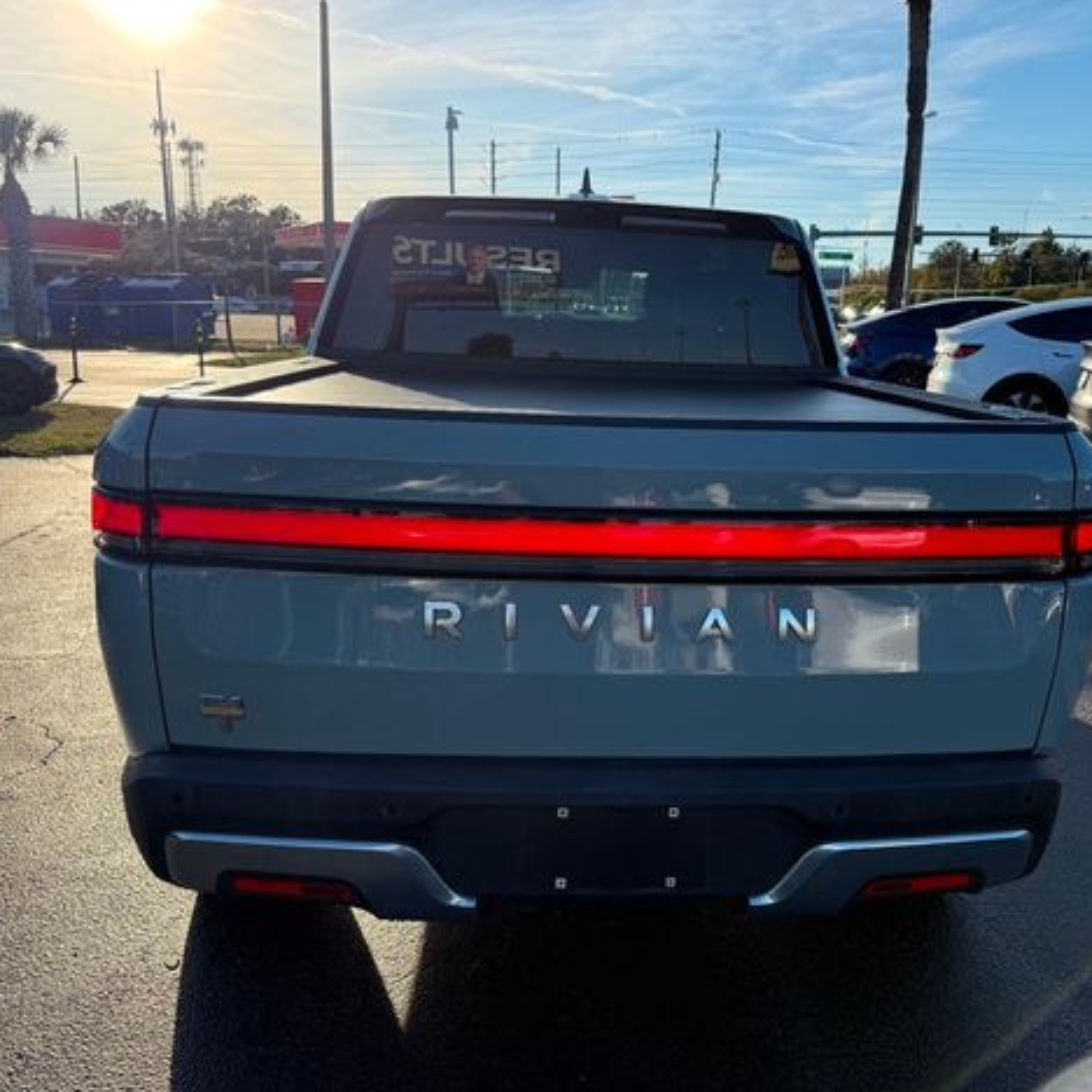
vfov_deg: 55.6
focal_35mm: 29
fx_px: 1035
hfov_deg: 55.5
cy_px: 555
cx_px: 614
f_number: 1.78
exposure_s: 1/4673
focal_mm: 6.76
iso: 100
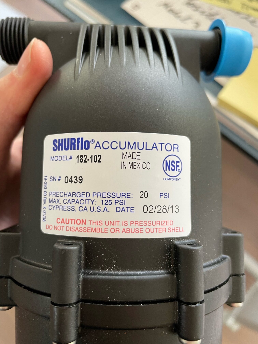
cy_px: 172
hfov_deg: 53.1
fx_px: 258
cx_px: 129
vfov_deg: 67.3
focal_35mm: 26
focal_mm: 4.2
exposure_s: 1/50
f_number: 1.6
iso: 100
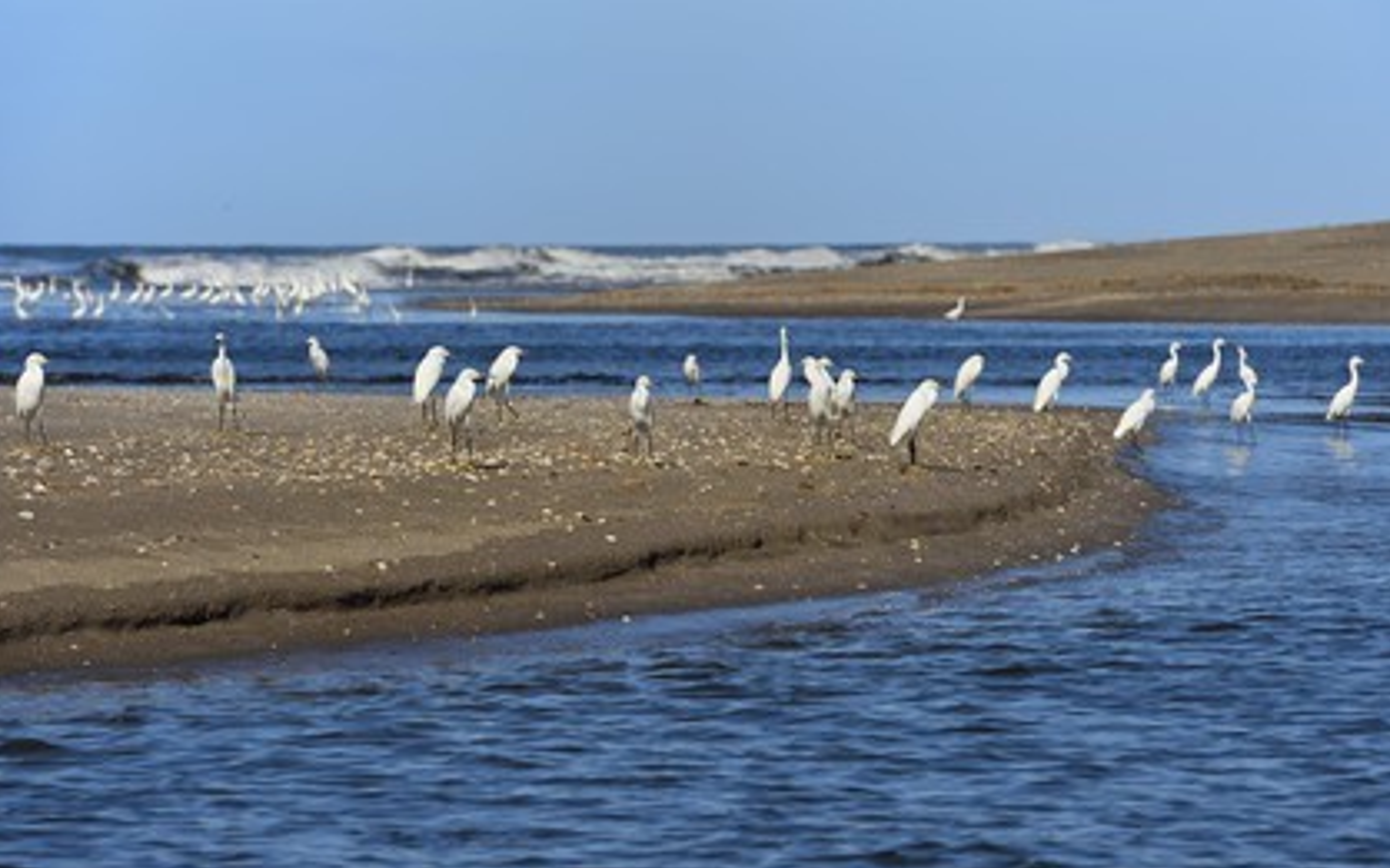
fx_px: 7764
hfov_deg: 10.2
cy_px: 442
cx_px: 695
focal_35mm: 205
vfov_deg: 6.4
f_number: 10
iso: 200
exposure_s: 1/500
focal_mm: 200
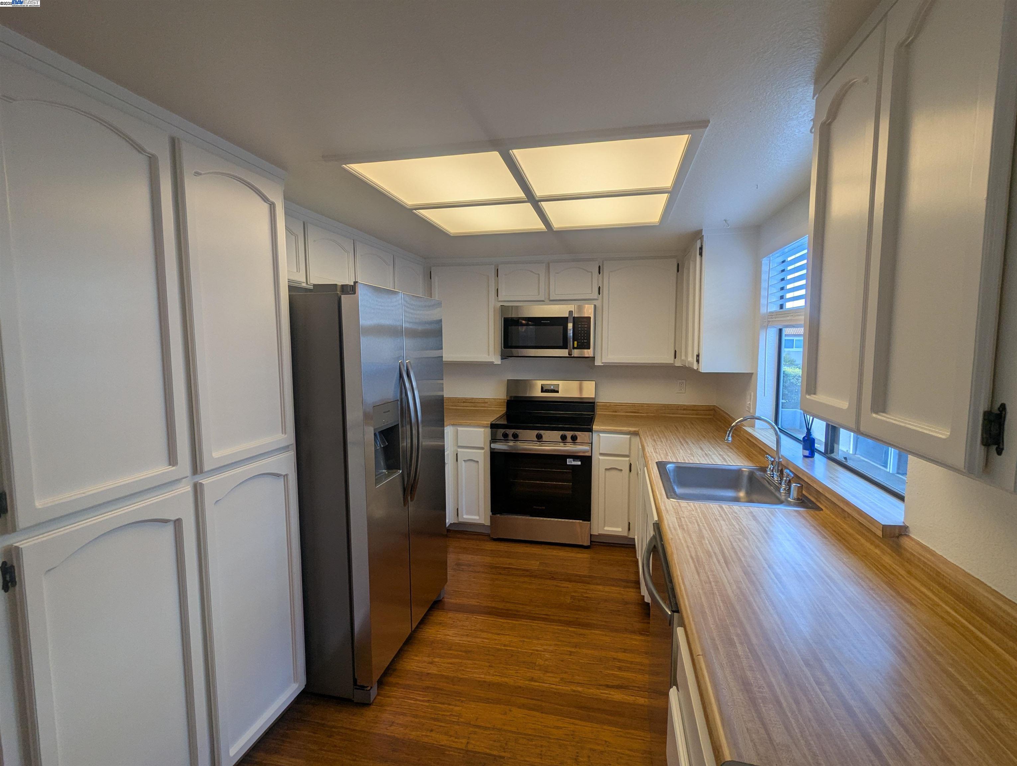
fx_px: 471
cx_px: 508
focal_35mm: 16
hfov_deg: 94.4
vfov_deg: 78.2
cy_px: 383
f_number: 2.2
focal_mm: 2.35
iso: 54
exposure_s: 1/187
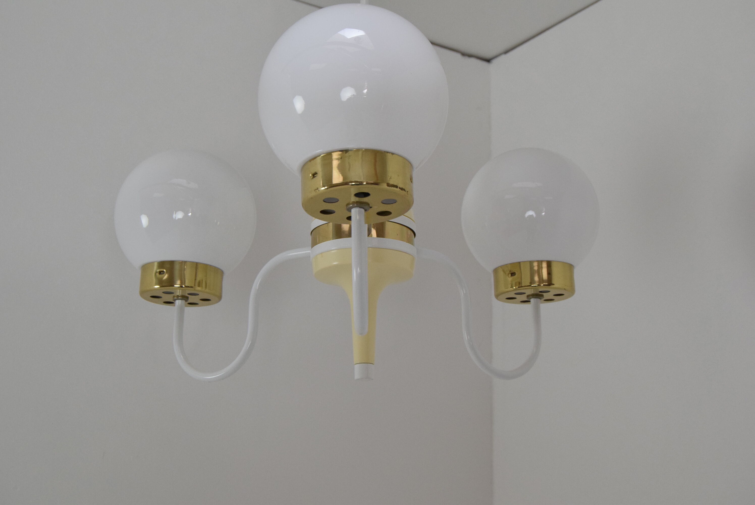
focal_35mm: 51
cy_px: 252
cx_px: 378
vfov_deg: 26.5
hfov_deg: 38.9
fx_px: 1070
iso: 1600
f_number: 8
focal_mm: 34
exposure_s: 1/250
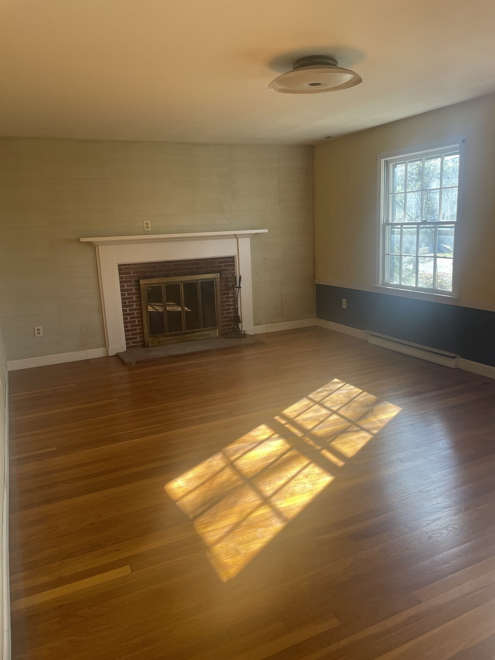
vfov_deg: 67.3
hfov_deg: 53.1
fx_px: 496
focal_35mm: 26
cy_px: 330
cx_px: 248
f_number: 1.6
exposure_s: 1/121
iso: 64
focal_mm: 4.2
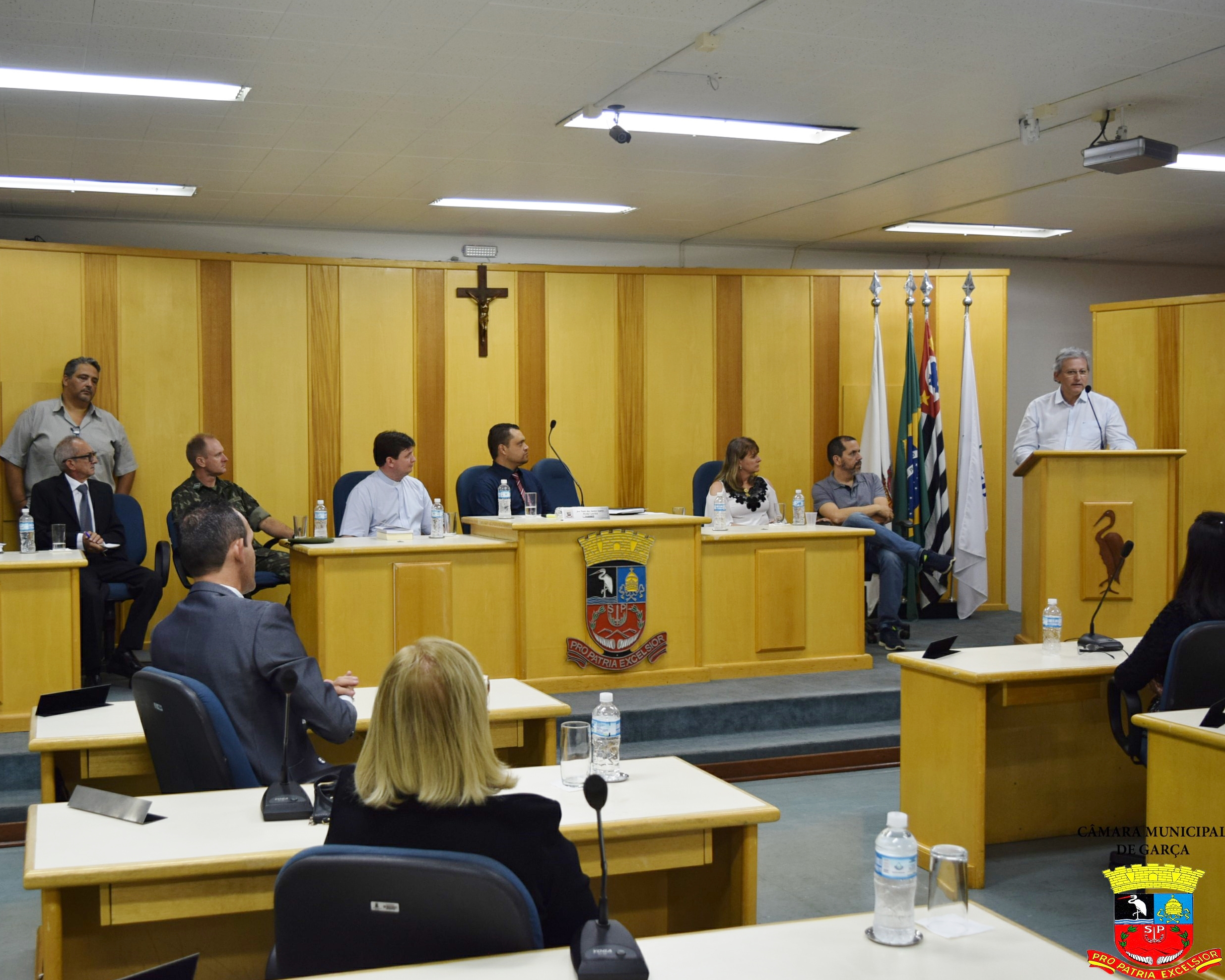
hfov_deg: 44.6
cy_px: 494
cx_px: 500
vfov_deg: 36.5
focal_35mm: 41
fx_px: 1486
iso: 400
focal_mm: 24
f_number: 5
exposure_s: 1/100
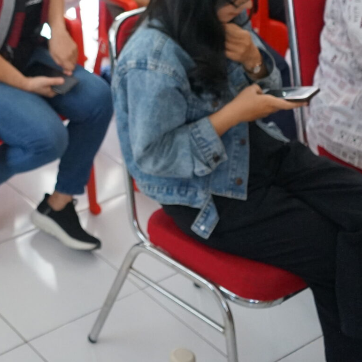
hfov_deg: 20.5
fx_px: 935
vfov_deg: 20.9
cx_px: -73
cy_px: -36
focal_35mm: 79
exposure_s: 1/160
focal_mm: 28
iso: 3200
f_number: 4
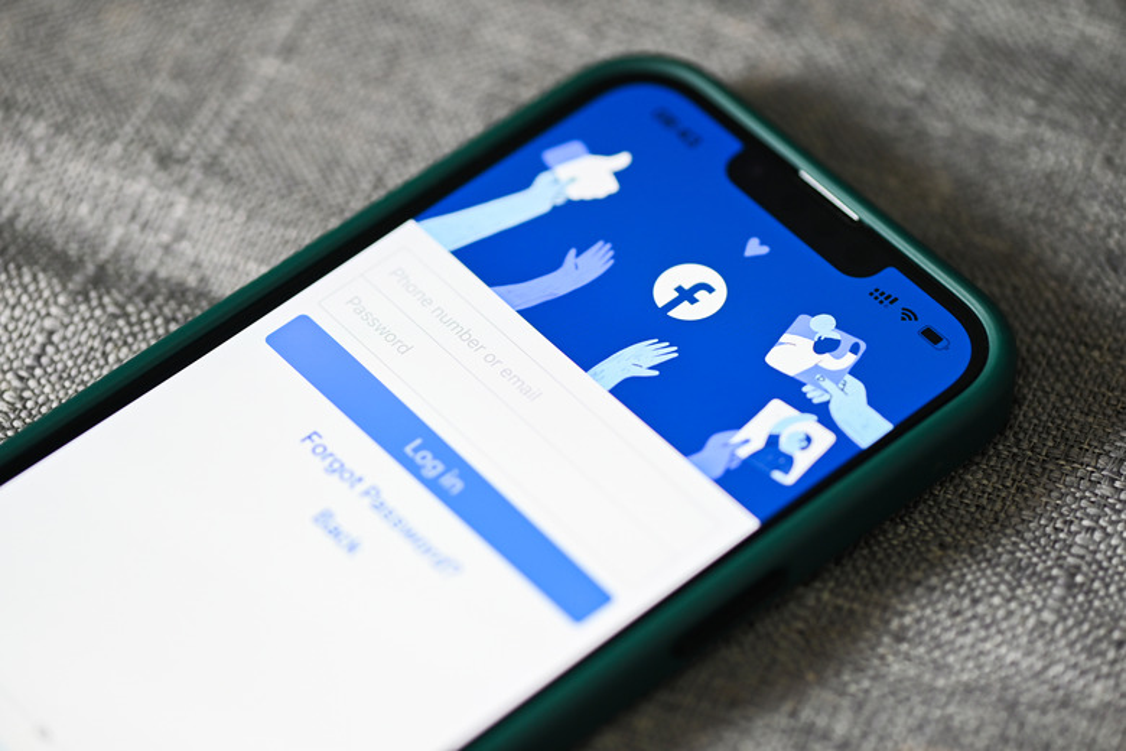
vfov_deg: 13.0
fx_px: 3284
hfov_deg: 19.5
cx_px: 563
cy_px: 376
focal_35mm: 105
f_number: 4
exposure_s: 1/100
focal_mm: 105
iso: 800
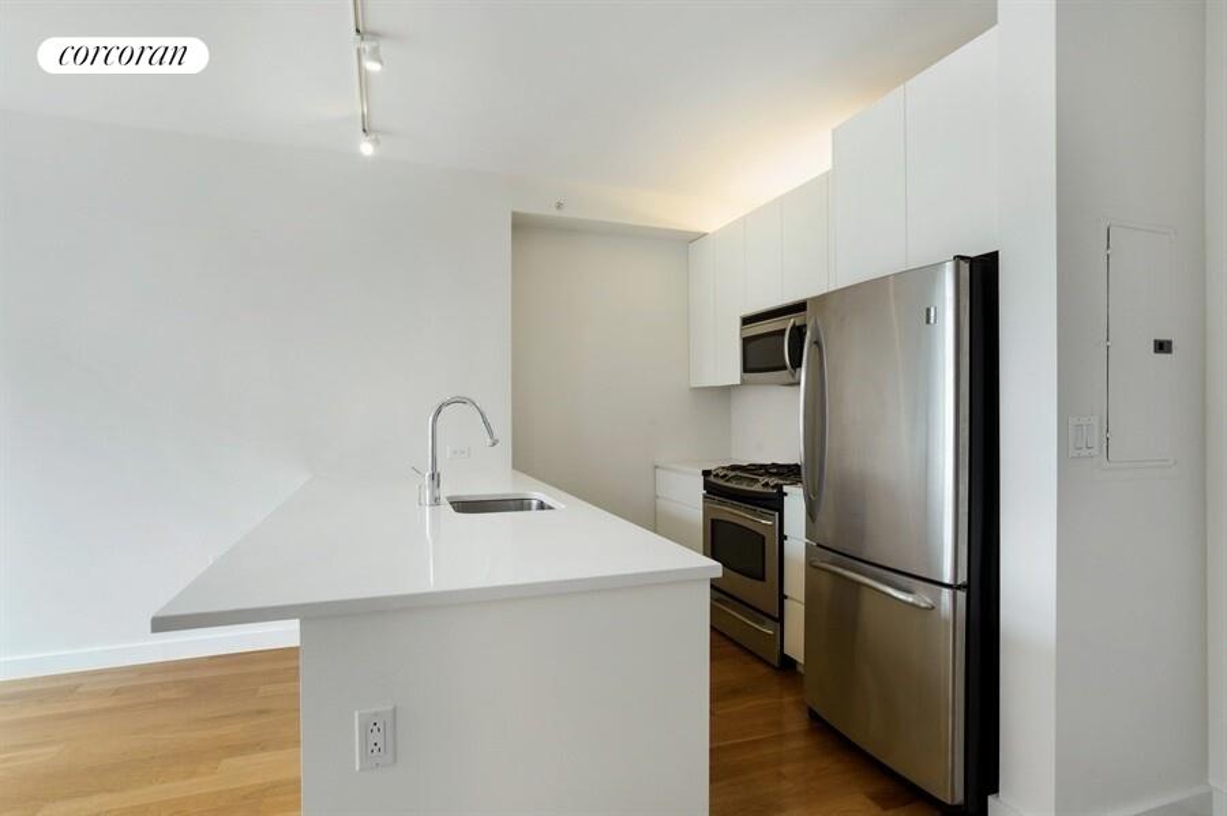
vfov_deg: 67.3
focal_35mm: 18
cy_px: 408
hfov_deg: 90.0
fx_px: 613
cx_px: 614
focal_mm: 18
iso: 200
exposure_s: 1/8
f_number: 11
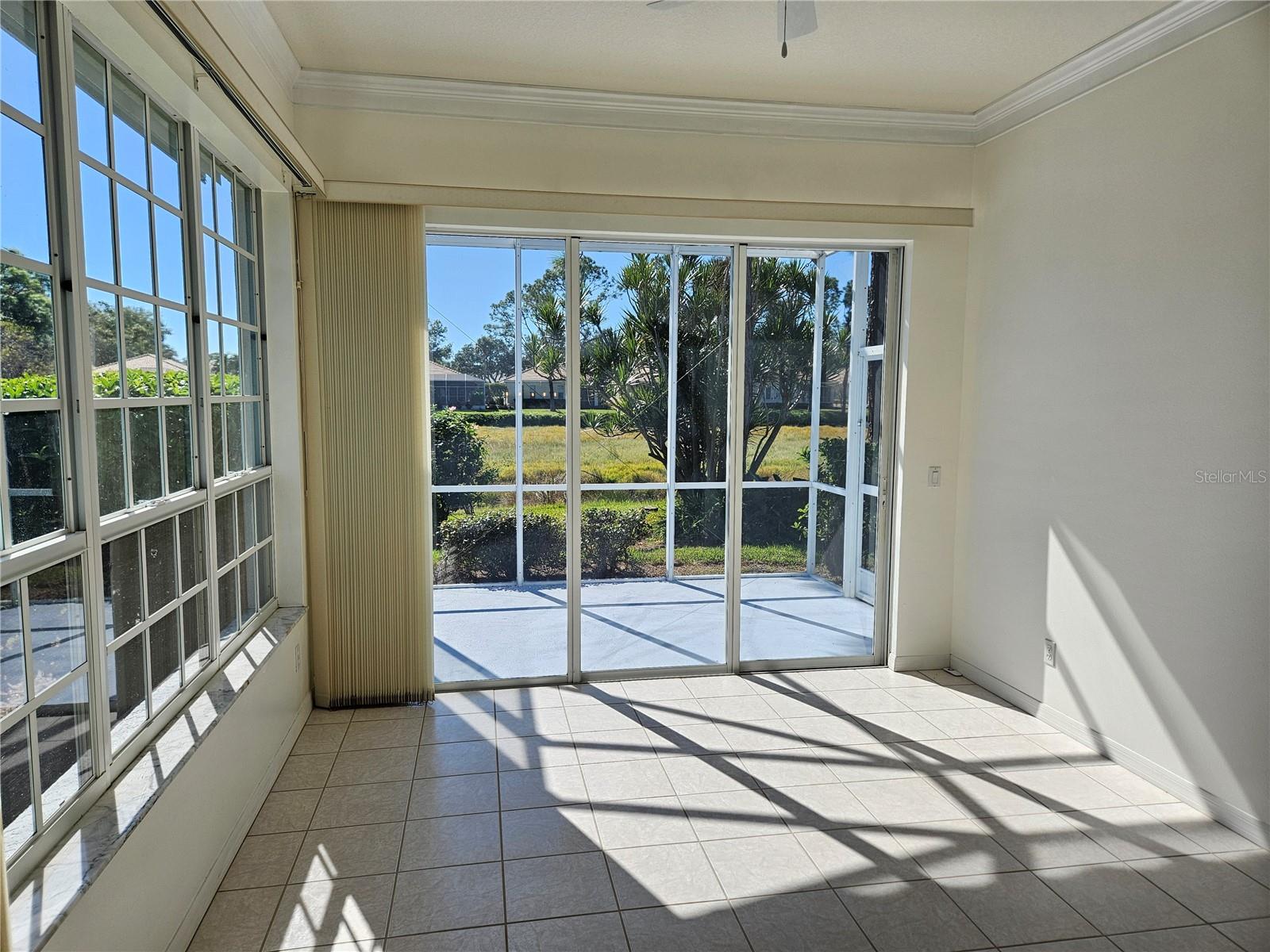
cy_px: 476
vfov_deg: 58.9
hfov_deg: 73.9
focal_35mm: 23
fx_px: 844
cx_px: 635
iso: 40
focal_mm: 5.4
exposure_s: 1/1205
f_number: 1.8
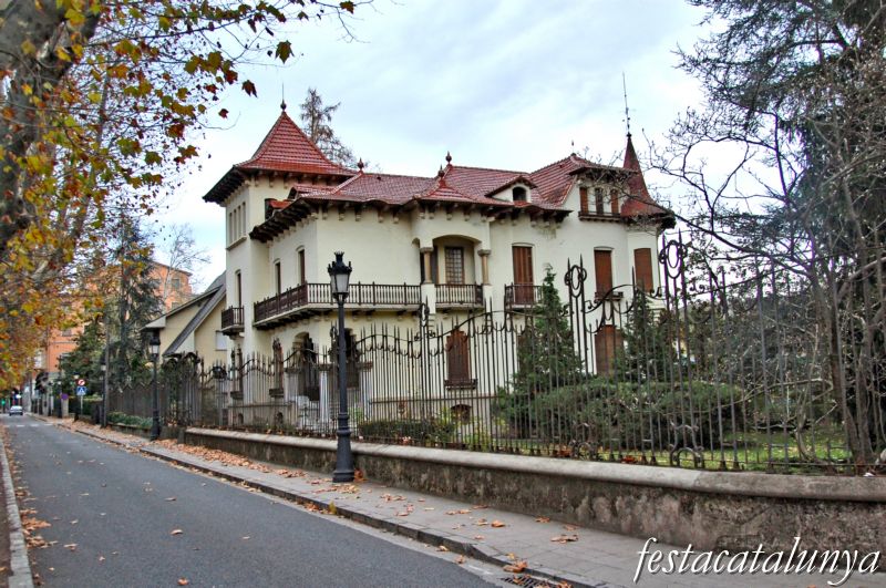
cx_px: 443
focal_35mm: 36
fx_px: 885
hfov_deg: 53.2
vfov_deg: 36.8
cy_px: 294
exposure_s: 1/50
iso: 400
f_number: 3.8
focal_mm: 24
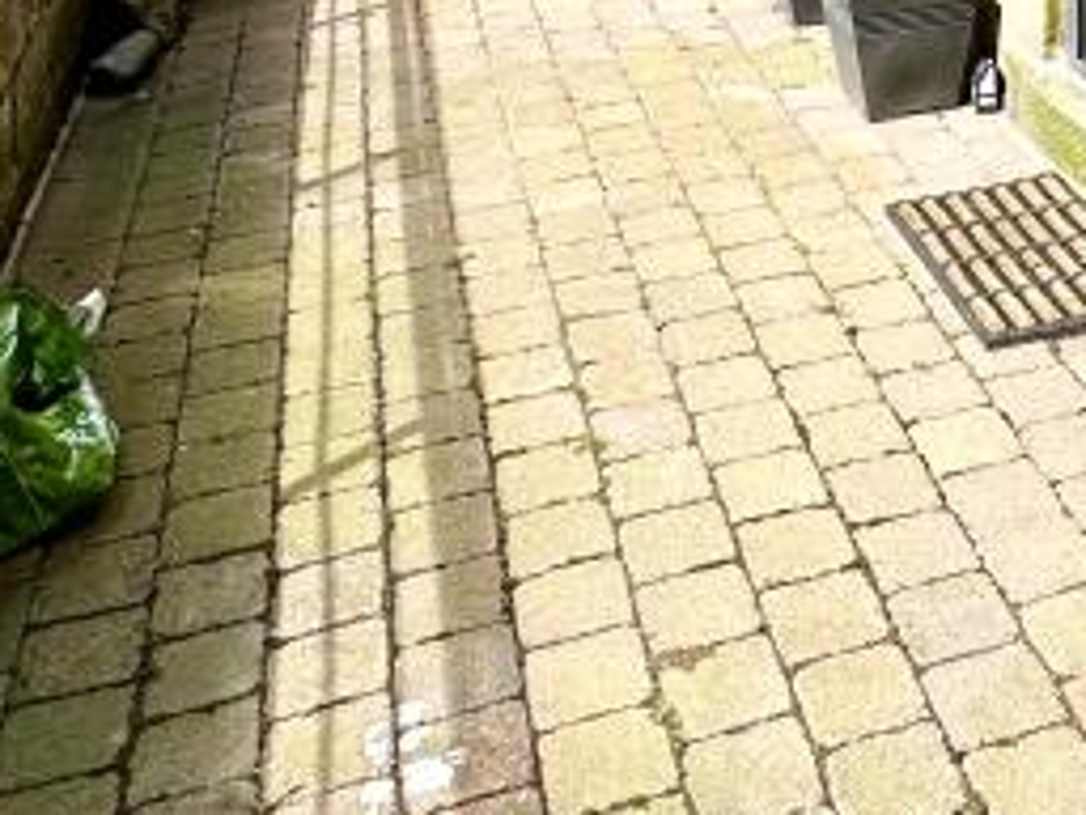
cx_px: 967
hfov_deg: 32.7
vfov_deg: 21.0
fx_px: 1757
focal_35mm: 56
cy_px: -488
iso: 40
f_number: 2.2
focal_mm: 2.22
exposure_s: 1/1171
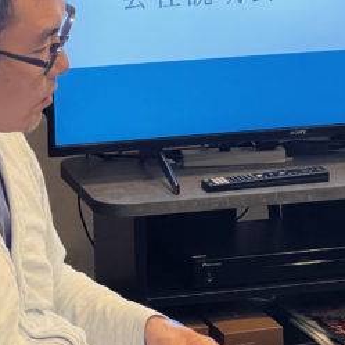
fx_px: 2052
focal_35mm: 182
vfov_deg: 9.6
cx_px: 231
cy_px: 217
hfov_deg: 9.6
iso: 320
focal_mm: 9
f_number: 2.8
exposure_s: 1/50
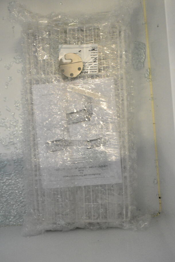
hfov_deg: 36.9
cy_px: 131
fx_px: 262
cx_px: 88
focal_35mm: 36
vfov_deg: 53.1
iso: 6400
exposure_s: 1/200
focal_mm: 24
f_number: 7.1
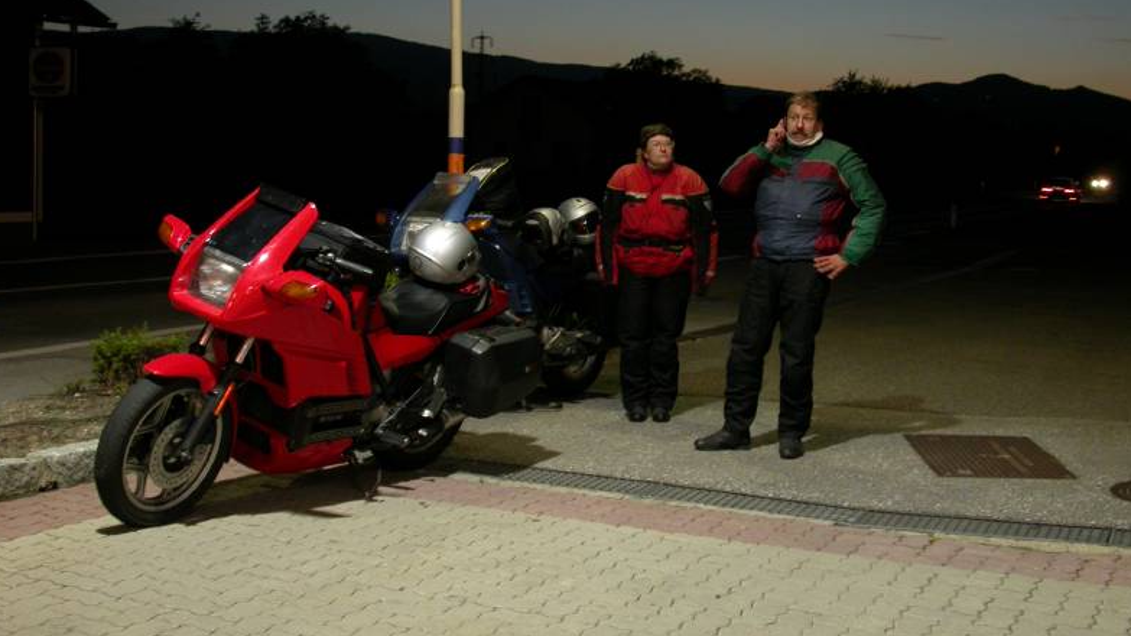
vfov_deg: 24.4
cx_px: 560
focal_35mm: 49
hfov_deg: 42.1
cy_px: 309
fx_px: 1469
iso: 173
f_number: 2.7
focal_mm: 9.1
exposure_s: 1/4.5
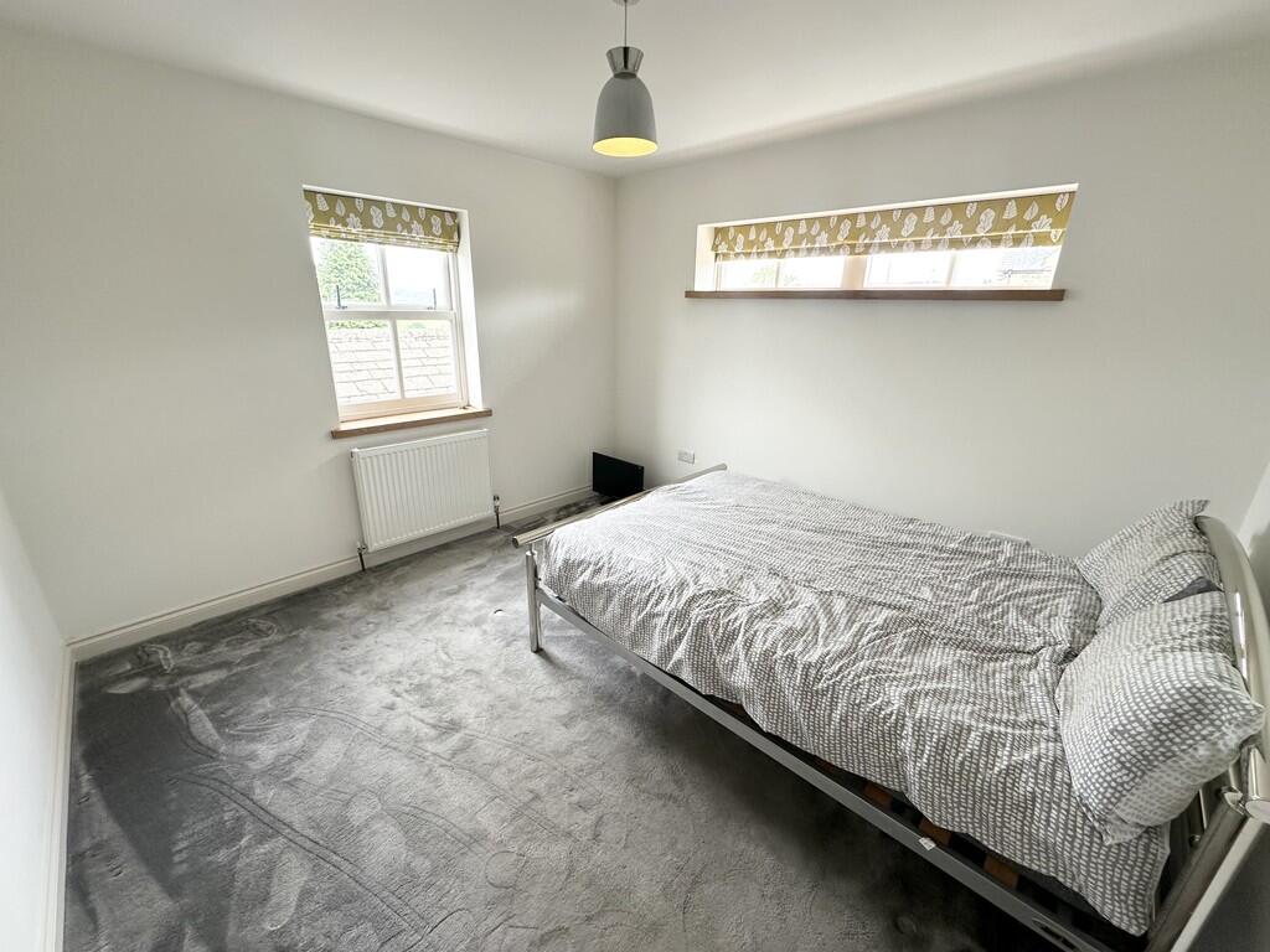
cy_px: 476
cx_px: 635
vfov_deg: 85.7
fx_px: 514
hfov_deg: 102.1
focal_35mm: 14
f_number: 2.2
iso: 100
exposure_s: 1/99
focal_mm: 2.22
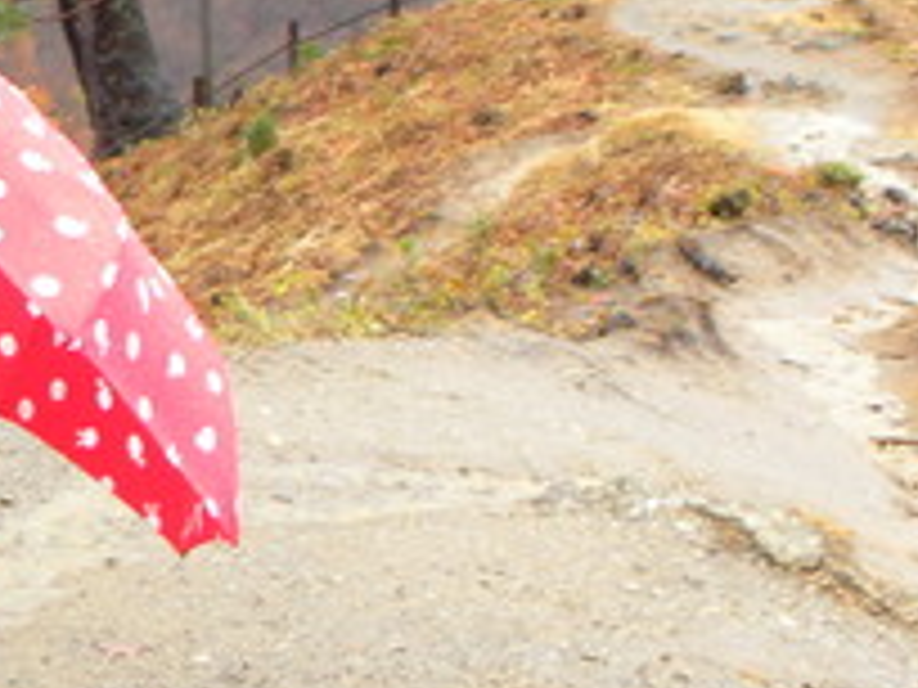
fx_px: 3368
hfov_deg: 14.4
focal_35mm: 127
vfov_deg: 11.5
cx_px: -508
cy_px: -119
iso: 64
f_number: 3.2
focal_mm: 6.6
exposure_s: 1/50.7
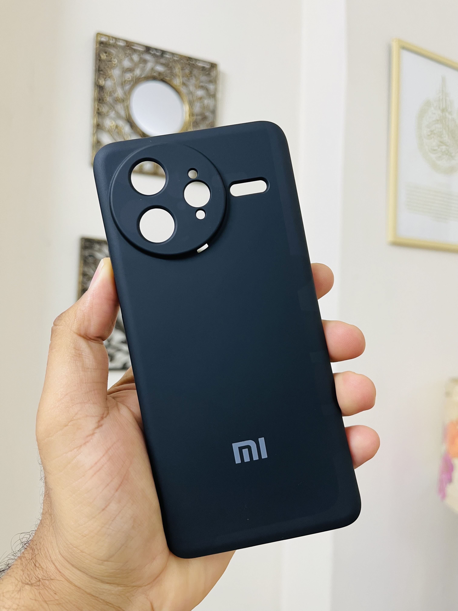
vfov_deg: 67.3
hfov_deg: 53.1
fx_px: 459
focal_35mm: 26
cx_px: 229
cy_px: 306
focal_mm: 5.1
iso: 125
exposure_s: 1/50
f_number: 1.6
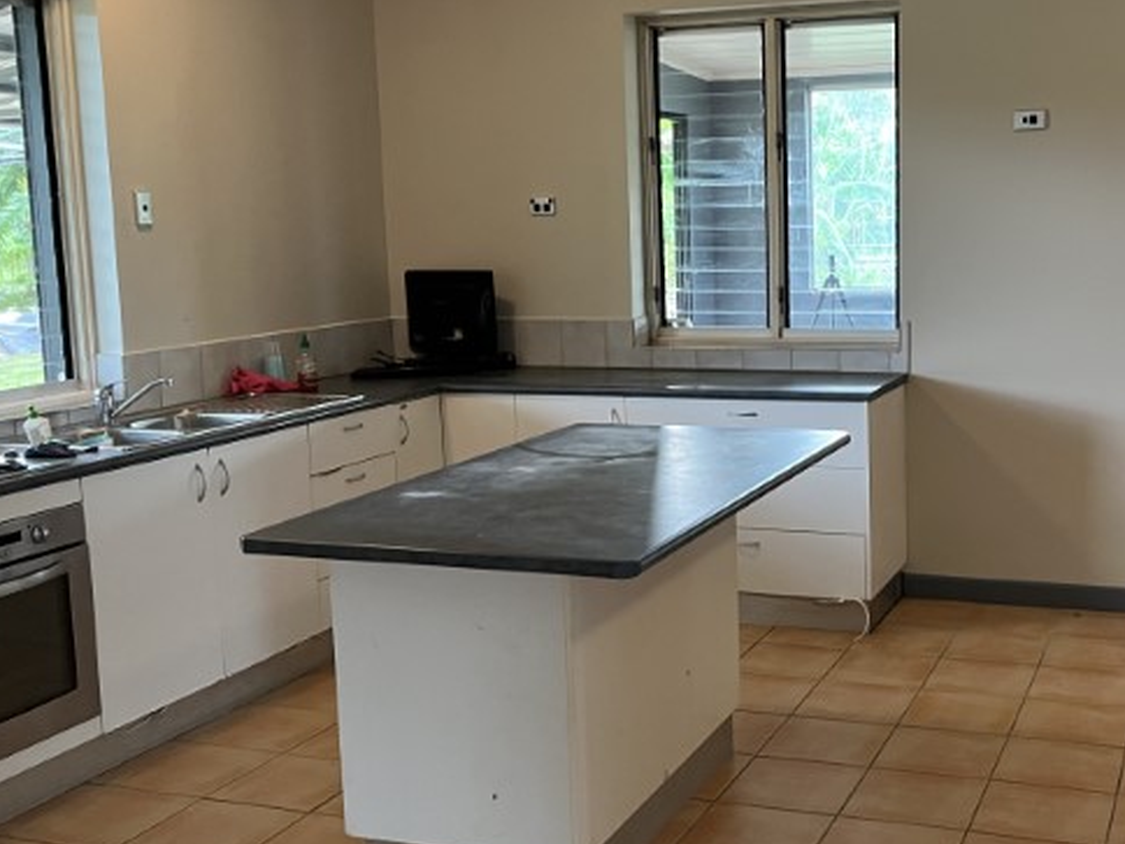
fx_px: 1397
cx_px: 790
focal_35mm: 43
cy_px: 416
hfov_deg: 43.0
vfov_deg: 33.6
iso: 160
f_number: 1.6
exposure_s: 1/50
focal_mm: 5.1
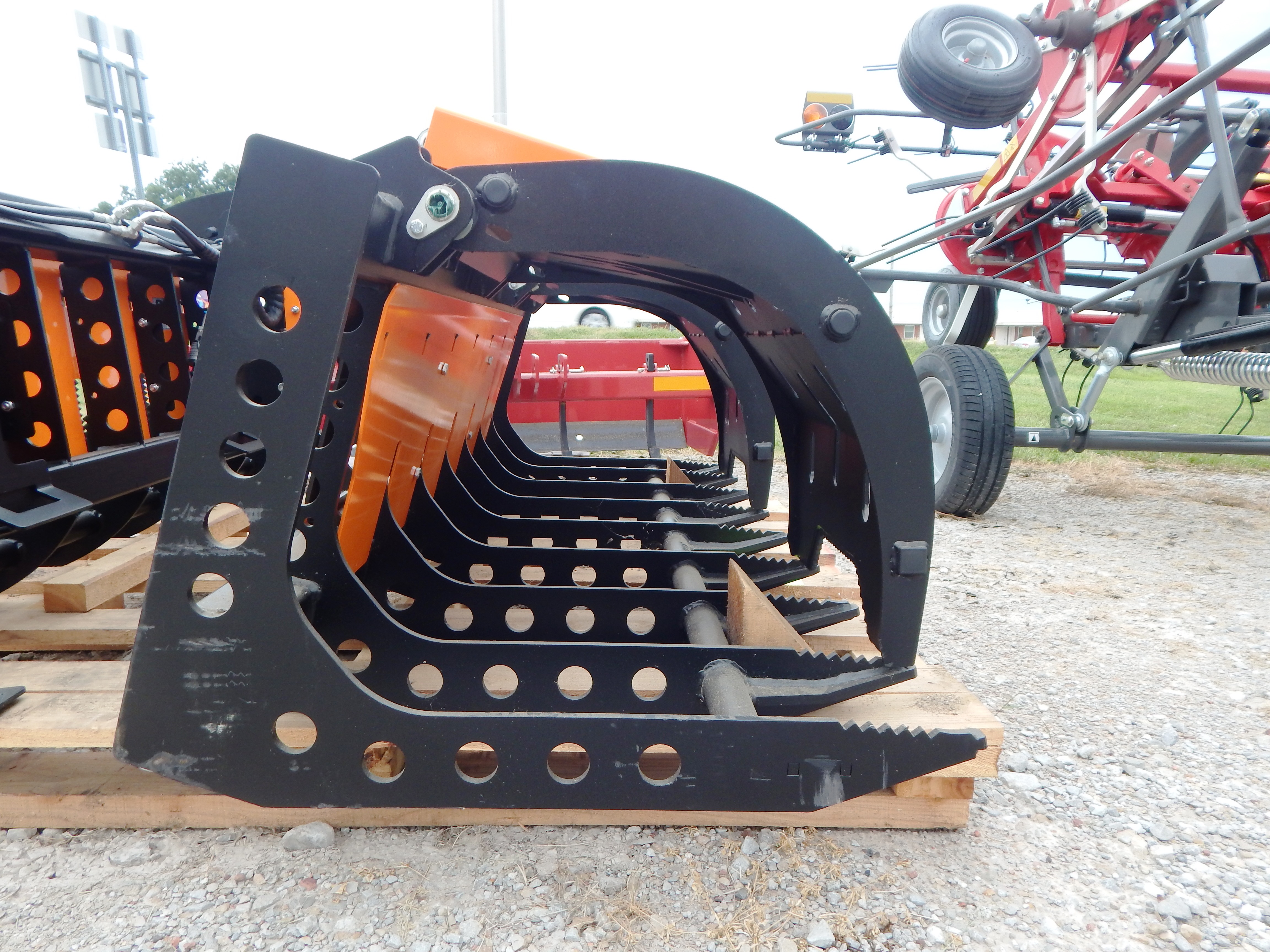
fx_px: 917
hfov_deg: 69.4
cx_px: 635
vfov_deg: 54.9
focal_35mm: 25
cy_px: 476
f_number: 3.1
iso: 125
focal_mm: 4.5
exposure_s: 1/100
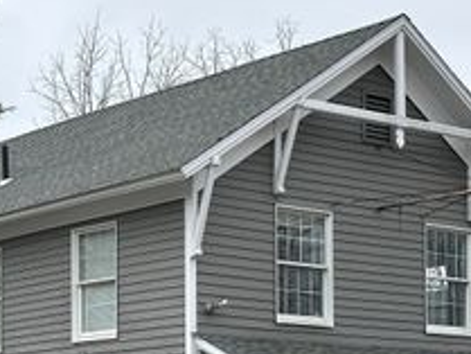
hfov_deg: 17.1
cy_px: 378
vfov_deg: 12.7
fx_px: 1566
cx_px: 187
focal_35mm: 115
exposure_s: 1/762
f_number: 1.78
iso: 64
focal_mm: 6.86
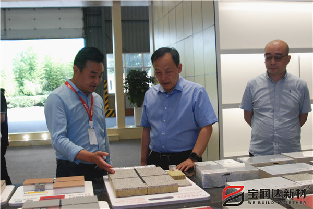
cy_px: 104
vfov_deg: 31.9
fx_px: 365
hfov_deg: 46.4
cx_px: 156
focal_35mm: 42
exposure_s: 1/160
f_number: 6.3
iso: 1000
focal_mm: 28
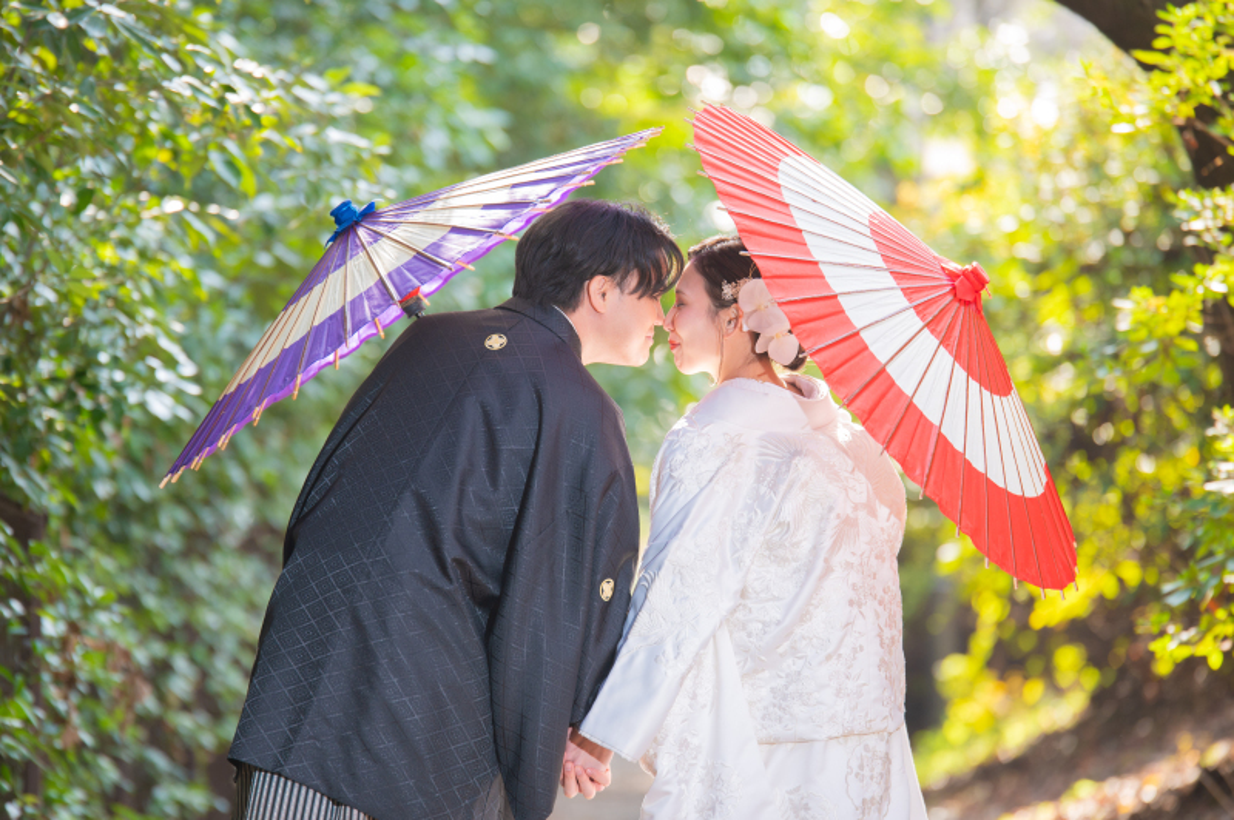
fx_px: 6679
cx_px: 617
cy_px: 410
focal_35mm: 195
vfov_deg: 7.0
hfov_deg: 10.6
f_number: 3.5
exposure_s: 1/200
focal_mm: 195
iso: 320
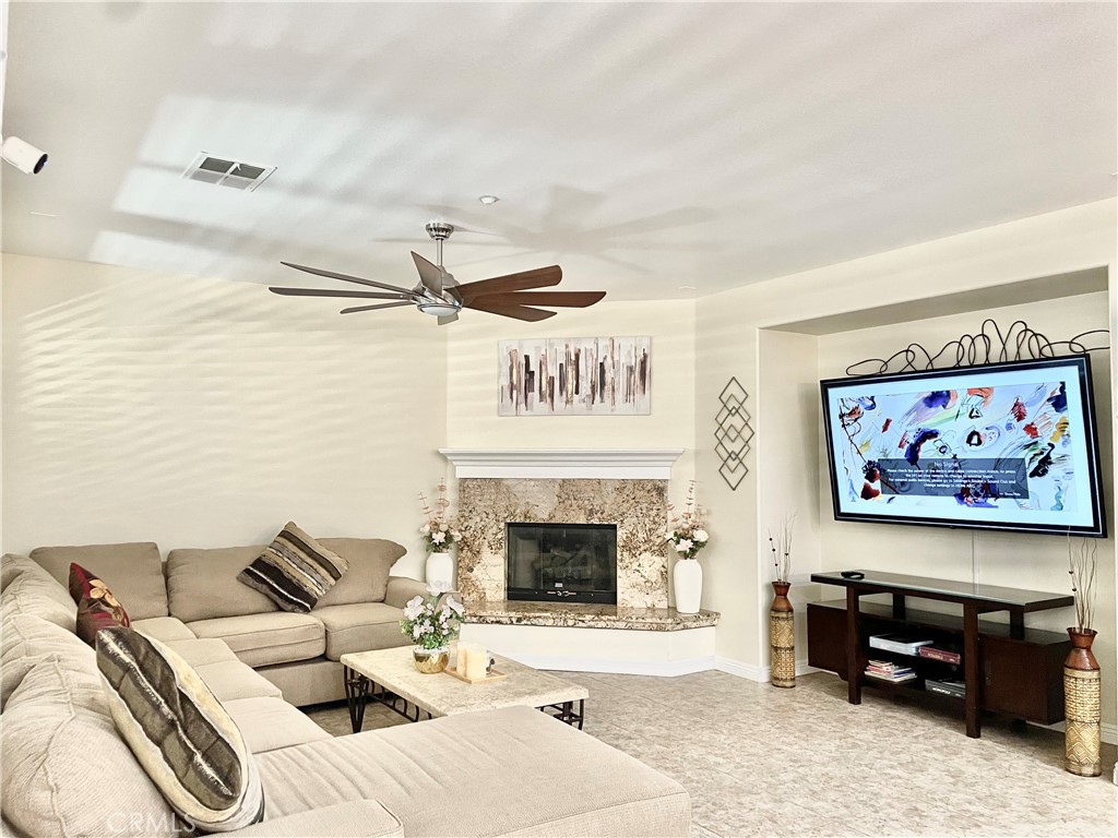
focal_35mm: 26
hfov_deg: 67.3
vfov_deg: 53.1
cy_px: 419
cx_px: 559
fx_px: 840
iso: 400
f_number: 1.6
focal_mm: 4.2
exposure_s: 1/60
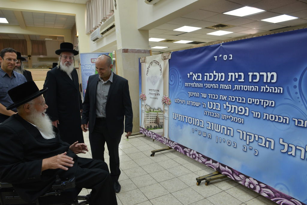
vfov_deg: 53.2
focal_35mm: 24
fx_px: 205
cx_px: 154
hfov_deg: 73.7
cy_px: 102
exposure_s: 1/160
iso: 800
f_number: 6.3
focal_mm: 24
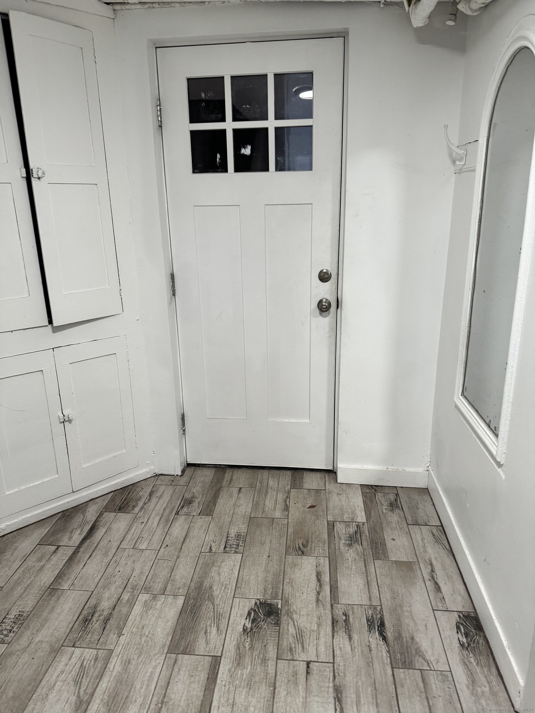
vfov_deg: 71.6
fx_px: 495
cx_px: 268
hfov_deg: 56.8
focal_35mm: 24
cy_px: 356
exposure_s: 1/120
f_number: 1.78
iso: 200
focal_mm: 6.86
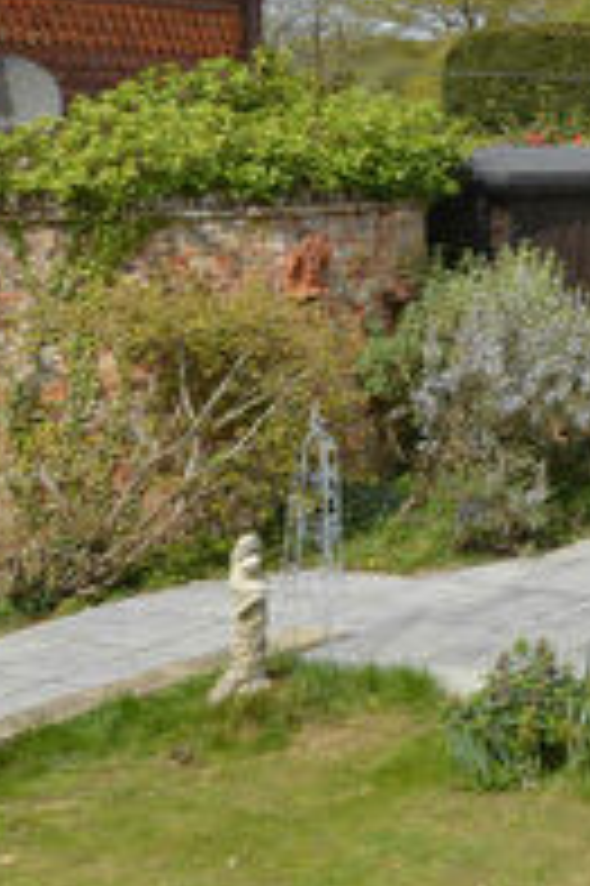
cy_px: 83
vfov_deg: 27.4
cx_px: 1473
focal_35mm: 71
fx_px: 1748
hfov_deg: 13.3
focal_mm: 20
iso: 400
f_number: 14
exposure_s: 1/250
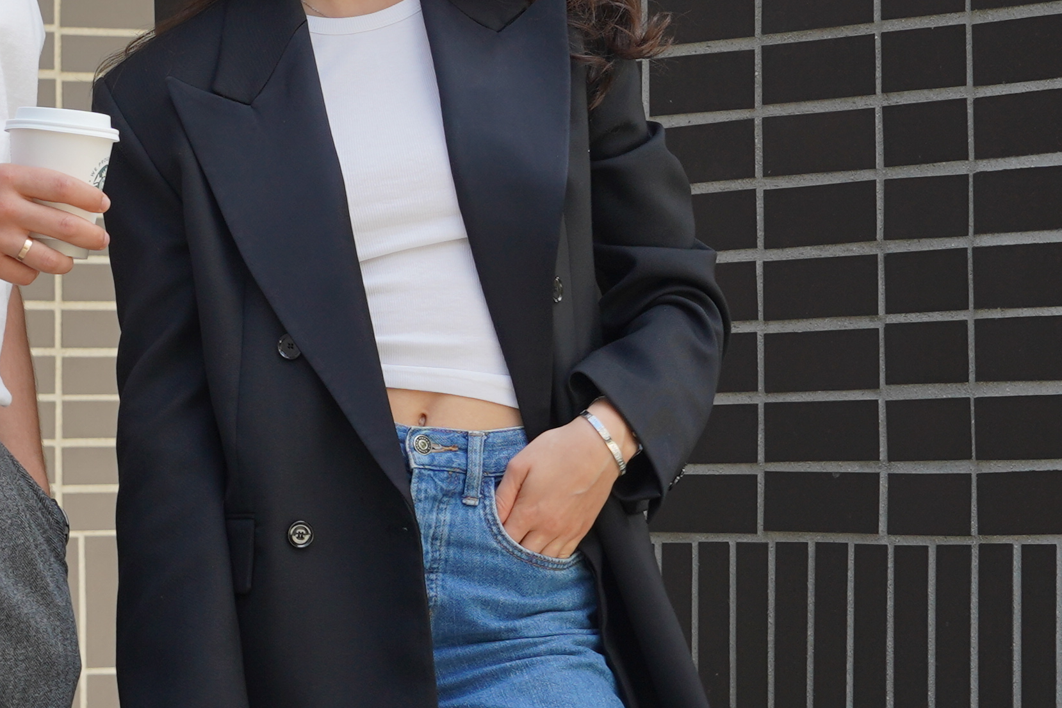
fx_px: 6931
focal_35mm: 235
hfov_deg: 8.7
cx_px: 166
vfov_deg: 5.8
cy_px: 143
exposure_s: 1/100
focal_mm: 66
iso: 160
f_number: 7.1
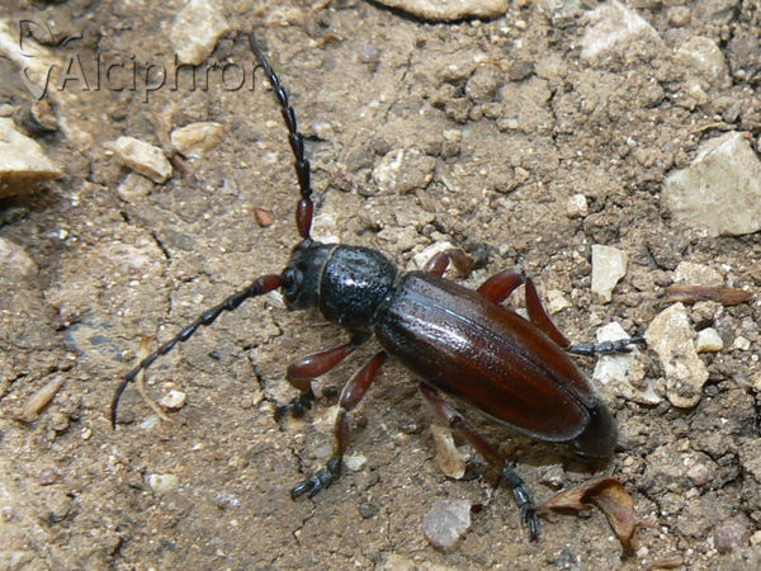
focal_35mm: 36
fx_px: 791
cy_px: 286
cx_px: 380
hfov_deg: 51.4
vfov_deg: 39.7
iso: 80
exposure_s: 1/100
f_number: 4
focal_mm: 6
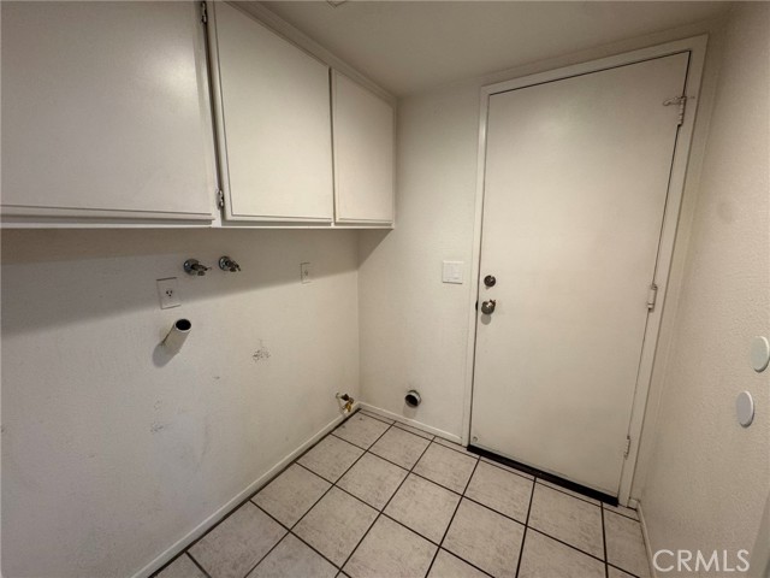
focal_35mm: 14
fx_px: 311
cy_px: 289
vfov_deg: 85.7
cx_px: 385
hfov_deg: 102.1
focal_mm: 2.22
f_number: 2.2
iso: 125
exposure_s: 1/120
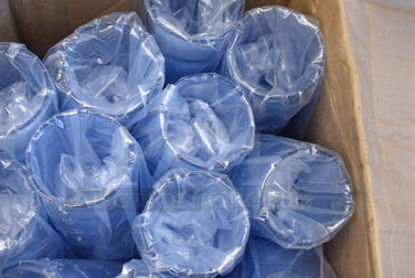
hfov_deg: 32.9
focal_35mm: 61
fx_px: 702
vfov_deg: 22.4
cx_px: 189
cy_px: 153
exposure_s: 1/40
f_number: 4
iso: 720
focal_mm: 25
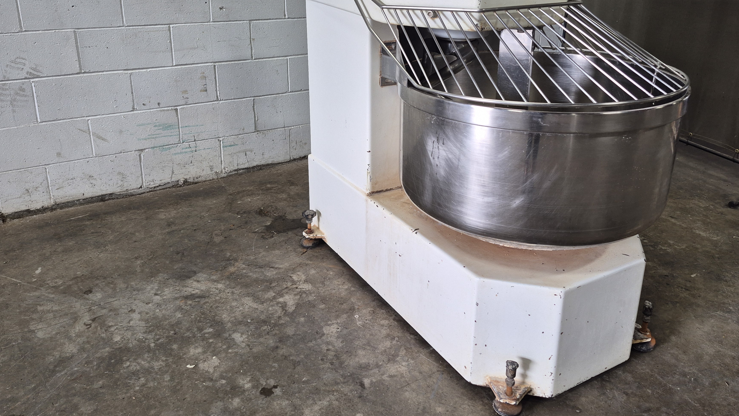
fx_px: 568
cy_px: 140
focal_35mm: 29
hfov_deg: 66.1
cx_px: 375
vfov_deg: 39.7
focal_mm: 5.4
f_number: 1.8
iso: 80
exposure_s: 1/120
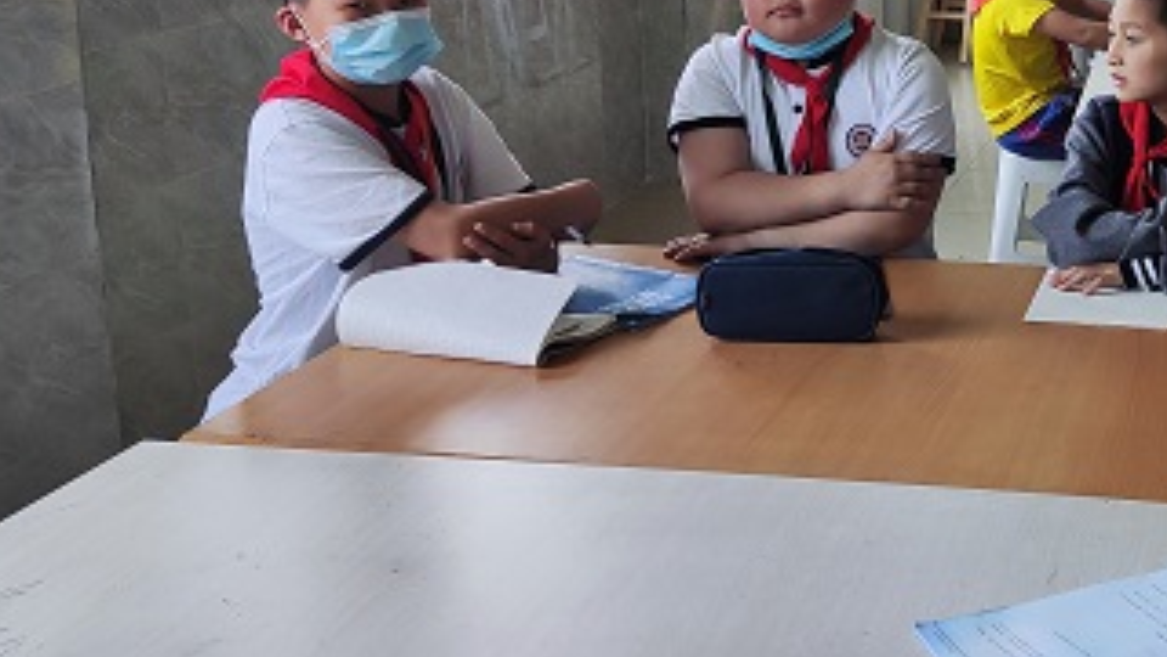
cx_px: 1054
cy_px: 106
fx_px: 1578
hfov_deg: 37.8
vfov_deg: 23.1
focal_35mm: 51
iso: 50
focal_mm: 4.71
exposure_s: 1/102
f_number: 1.79
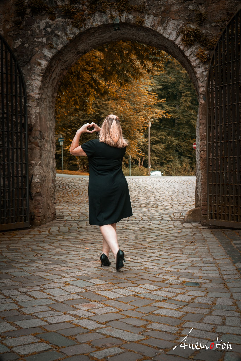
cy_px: 180
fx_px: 482
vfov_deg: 41.1
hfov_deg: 28.1
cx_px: 120
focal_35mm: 48
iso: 320
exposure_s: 1/50
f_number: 5.6
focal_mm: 48
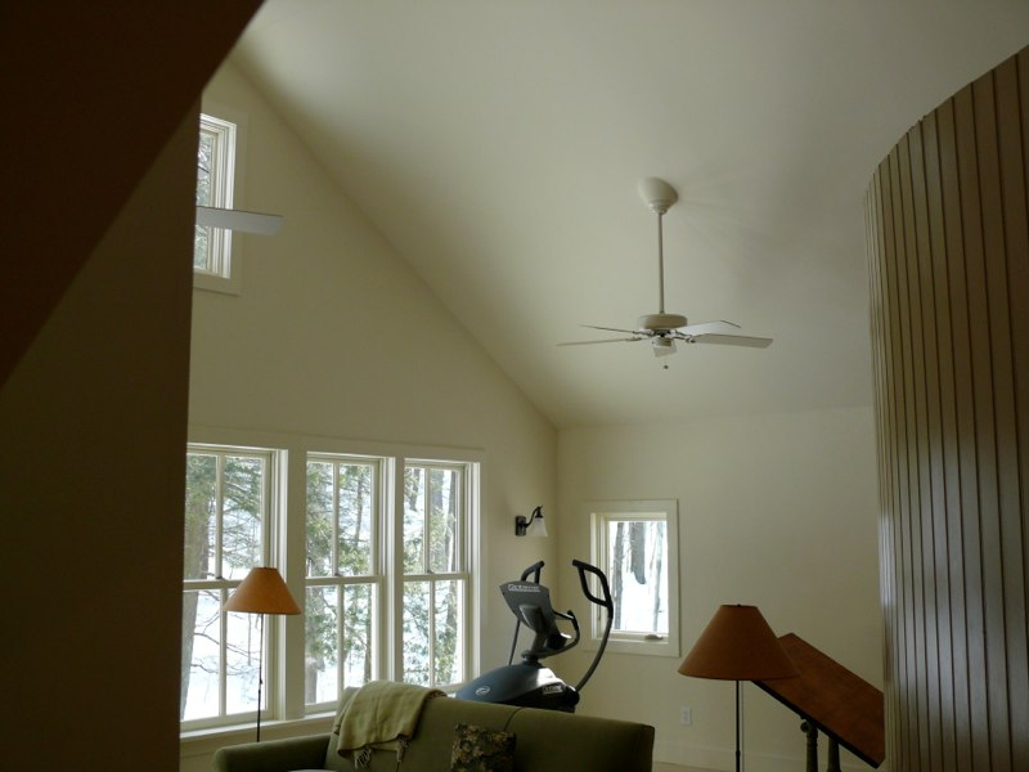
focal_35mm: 39
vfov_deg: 36.8
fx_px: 1159
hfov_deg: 47.9
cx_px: 514
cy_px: 386
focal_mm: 8.3
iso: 100
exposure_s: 1/125
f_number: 3.2
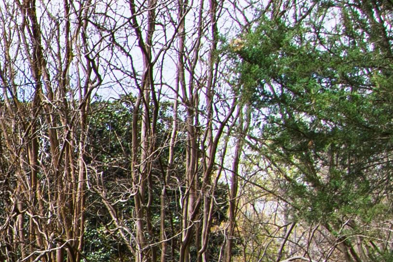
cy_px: 340
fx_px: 1342
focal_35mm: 123
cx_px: -339
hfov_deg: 14.4
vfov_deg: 10.9
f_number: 8
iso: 100
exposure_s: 1/100
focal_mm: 12
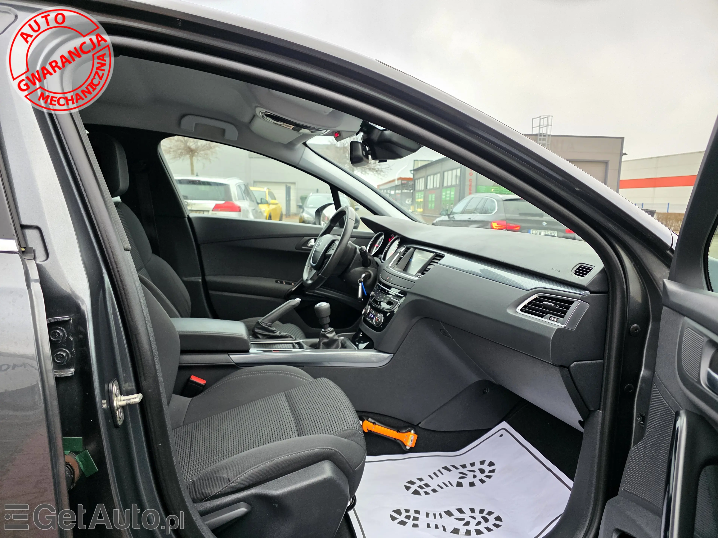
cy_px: 269
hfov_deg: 73.9
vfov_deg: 58.9
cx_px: 359
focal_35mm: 23
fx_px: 477
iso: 160
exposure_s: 1/100
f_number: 1.7
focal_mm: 6.3
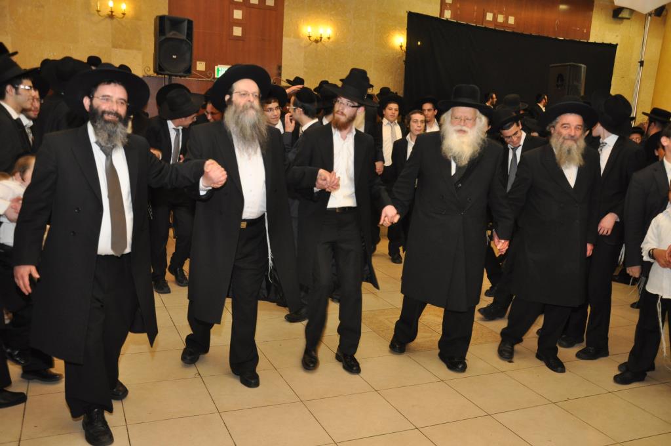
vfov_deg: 39.9
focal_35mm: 33
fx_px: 614
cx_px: 336
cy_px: 223
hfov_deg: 57.3
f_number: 5
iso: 800
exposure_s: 1/50
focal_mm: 22
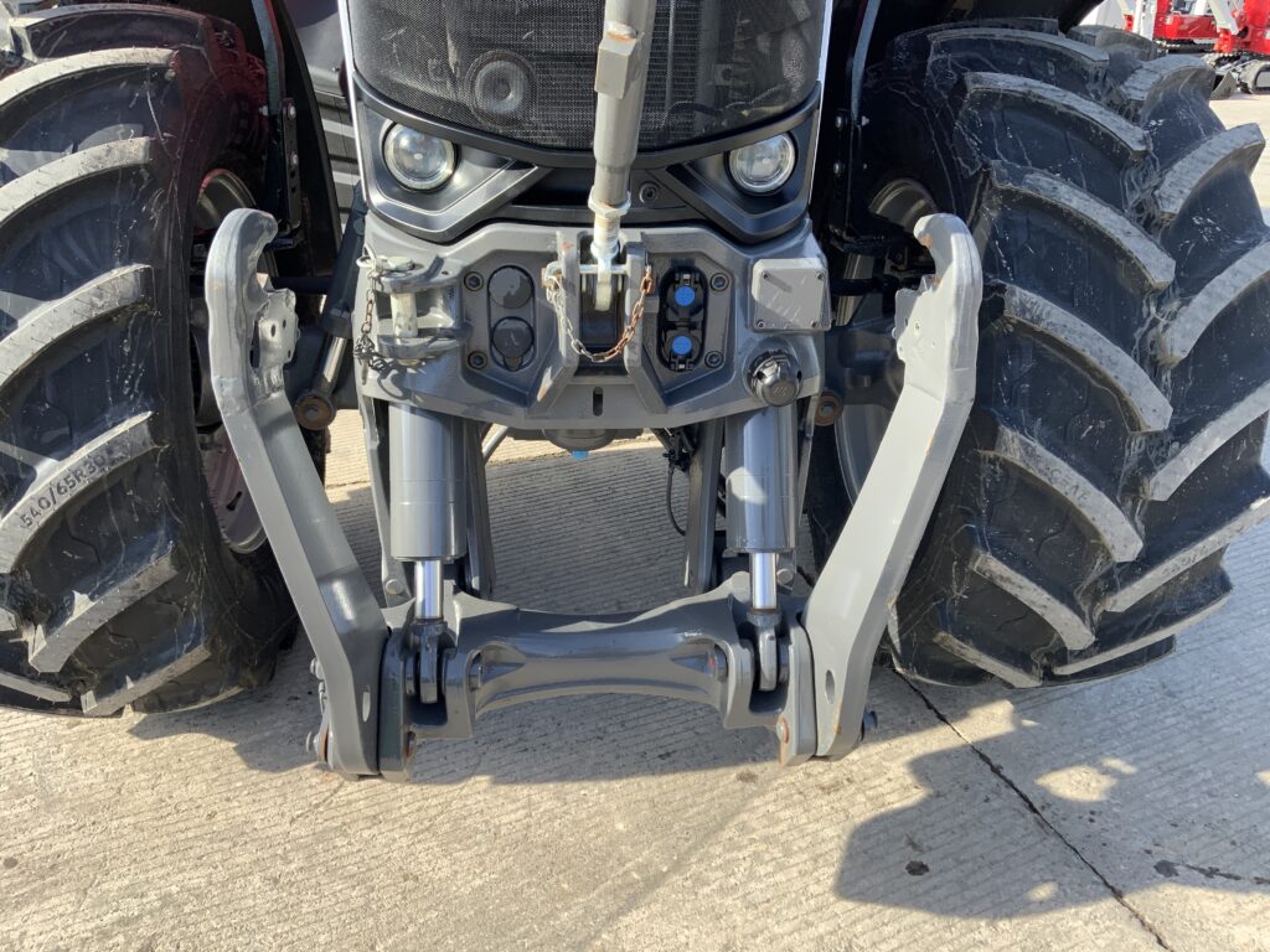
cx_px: 635
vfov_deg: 48.2
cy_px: 476
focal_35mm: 29
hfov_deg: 61.7
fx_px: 1064
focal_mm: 3
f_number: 1.8
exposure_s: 1/314
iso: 16
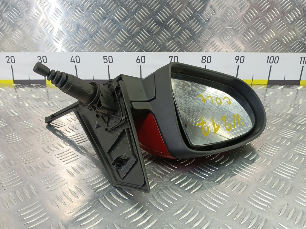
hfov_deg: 73.9
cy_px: 114
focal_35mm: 23
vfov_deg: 58.9
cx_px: 153
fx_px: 203
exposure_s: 1/50
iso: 156
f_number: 1.6
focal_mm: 4.11
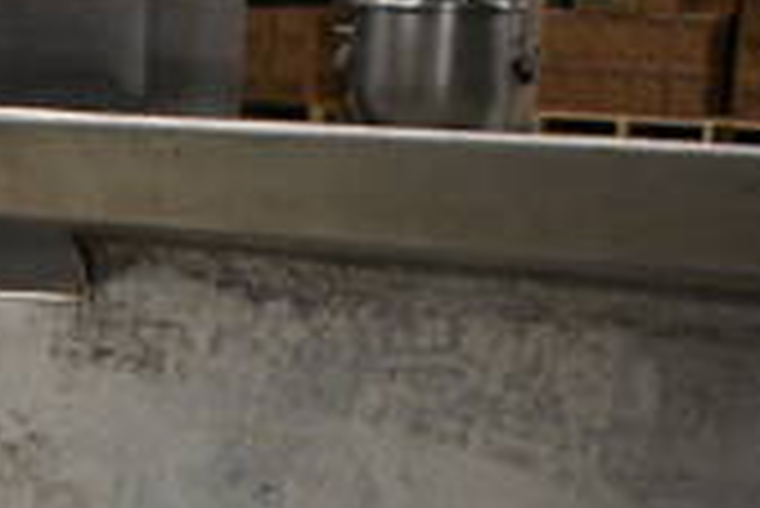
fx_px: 2405
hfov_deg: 16.9
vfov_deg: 11.3
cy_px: 895
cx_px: -247
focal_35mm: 114
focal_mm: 21
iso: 2200
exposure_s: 1/125
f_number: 3.8
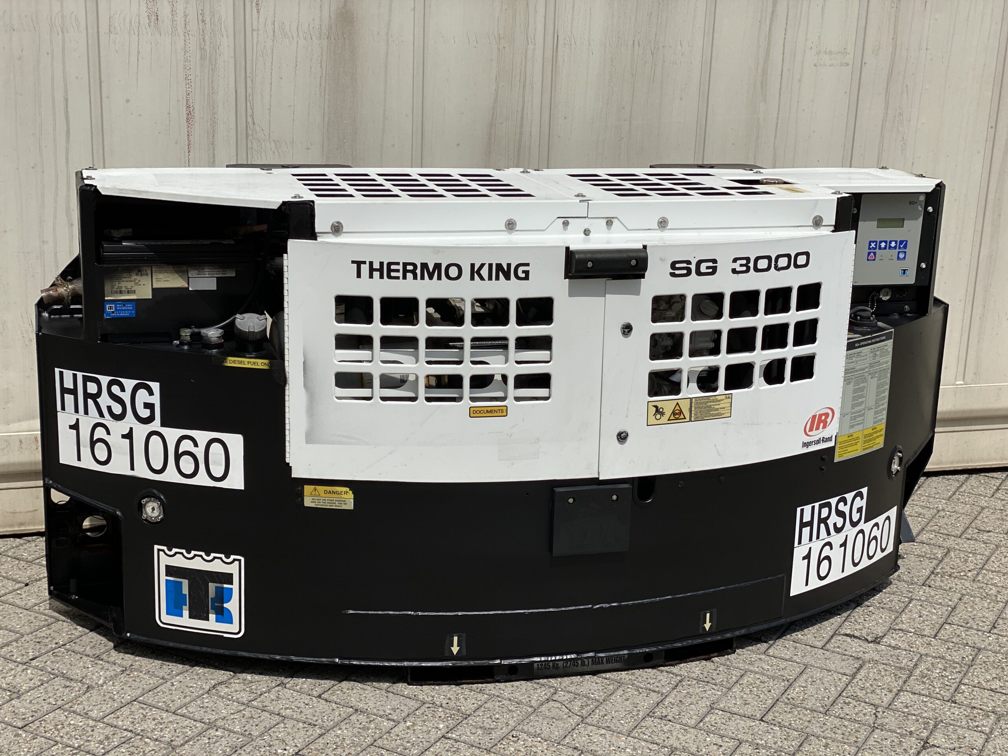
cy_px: 378
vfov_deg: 28.0
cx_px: 504
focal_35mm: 52
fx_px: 1514
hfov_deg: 36.8
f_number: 2
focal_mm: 6
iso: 25
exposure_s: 1/3690
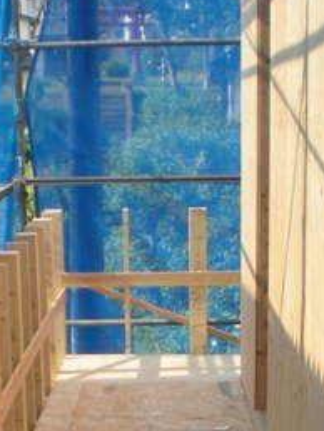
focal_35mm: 103
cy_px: 510
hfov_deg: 14.4
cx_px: 129
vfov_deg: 18.1
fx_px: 1283
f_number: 3.1
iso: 64
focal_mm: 6.3
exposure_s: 1/193
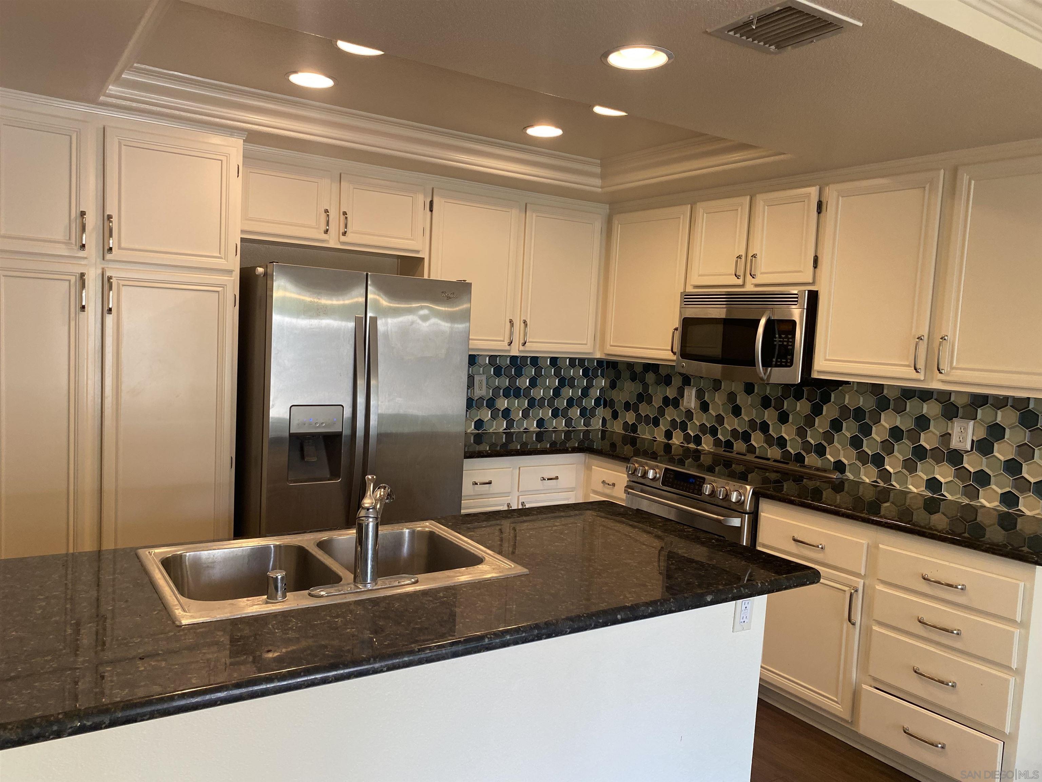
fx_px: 783
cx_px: 521
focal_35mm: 26
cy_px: 391
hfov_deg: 67.3
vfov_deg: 53.1
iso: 100
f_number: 1.8
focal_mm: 4.25
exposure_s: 1/120
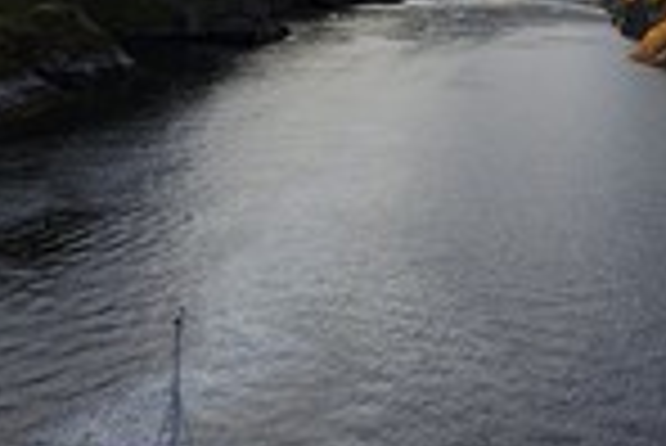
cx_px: 612
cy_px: 32
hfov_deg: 28.4
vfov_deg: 19.6
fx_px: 1259
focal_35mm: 68
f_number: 13
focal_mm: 24
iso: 200
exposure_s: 1/160
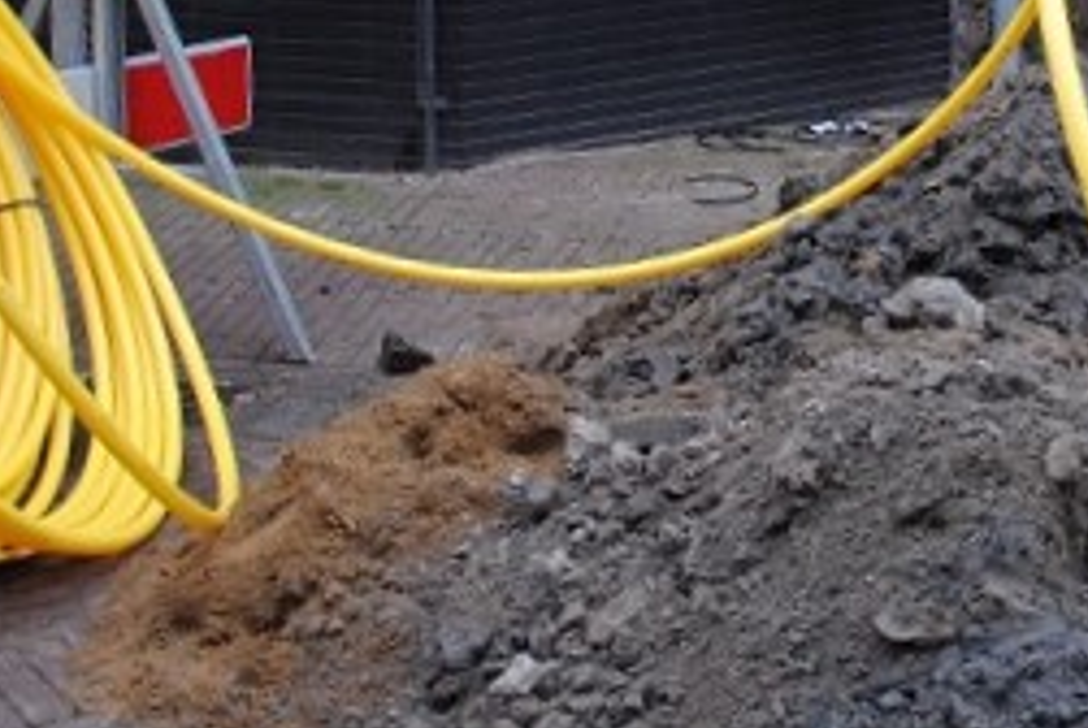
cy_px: -98
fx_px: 2057
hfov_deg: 28.4
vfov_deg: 19.2
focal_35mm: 68
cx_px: 999
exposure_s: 1/30
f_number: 3.5
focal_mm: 18
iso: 200
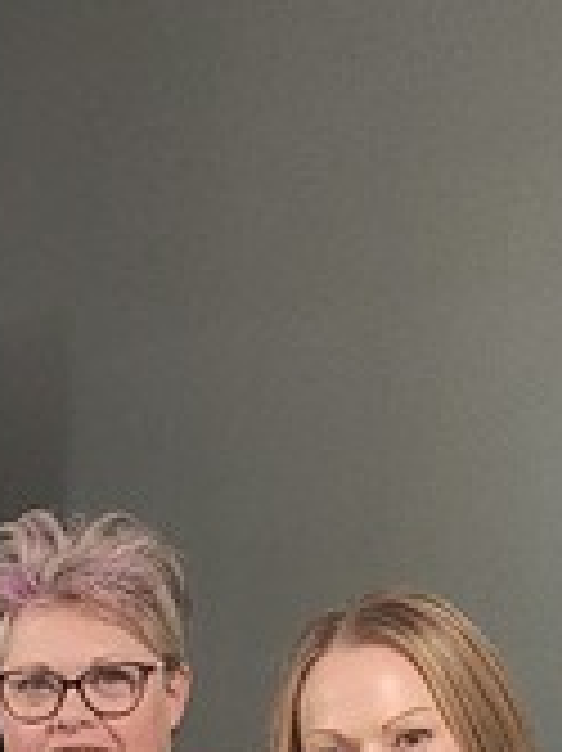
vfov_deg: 13.3
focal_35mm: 141
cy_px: 1099
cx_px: -283
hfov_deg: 10.2
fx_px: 3056
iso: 320
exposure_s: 1/120
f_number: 1.8
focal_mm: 5.4
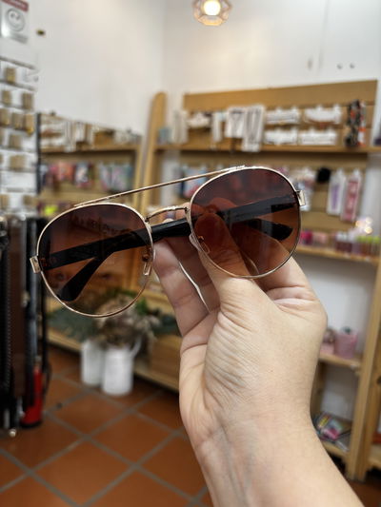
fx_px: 381
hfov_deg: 53.1
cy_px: 254
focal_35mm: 26
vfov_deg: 67.3
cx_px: 190
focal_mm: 5.96
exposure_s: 1/100
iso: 100
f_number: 1.6
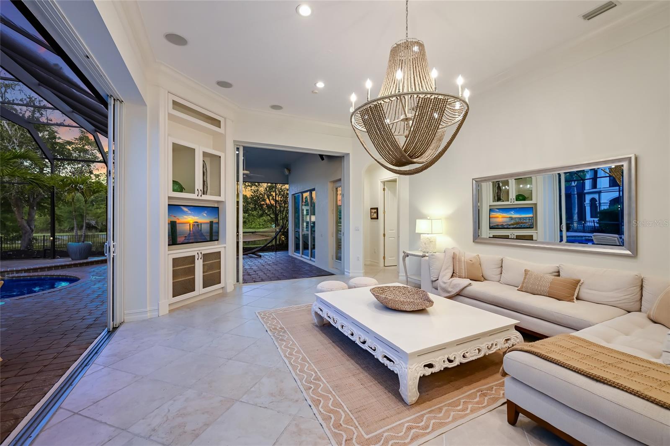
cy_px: 223
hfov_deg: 100.4
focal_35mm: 15
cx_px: 335
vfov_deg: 77.3
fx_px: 279
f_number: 8
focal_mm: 15
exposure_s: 1/13
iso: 800
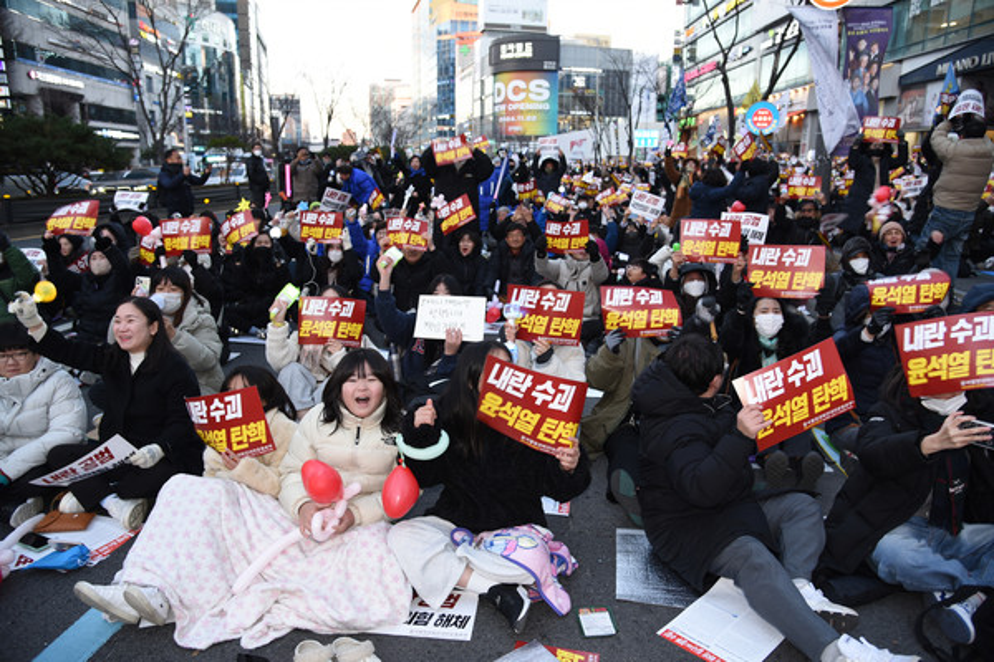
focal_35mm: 24
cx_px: 497
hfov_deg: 73.7
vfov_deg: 53.1
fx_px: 663
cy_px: 331
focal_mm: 24
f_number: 4.5
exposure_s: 1/100
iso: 500
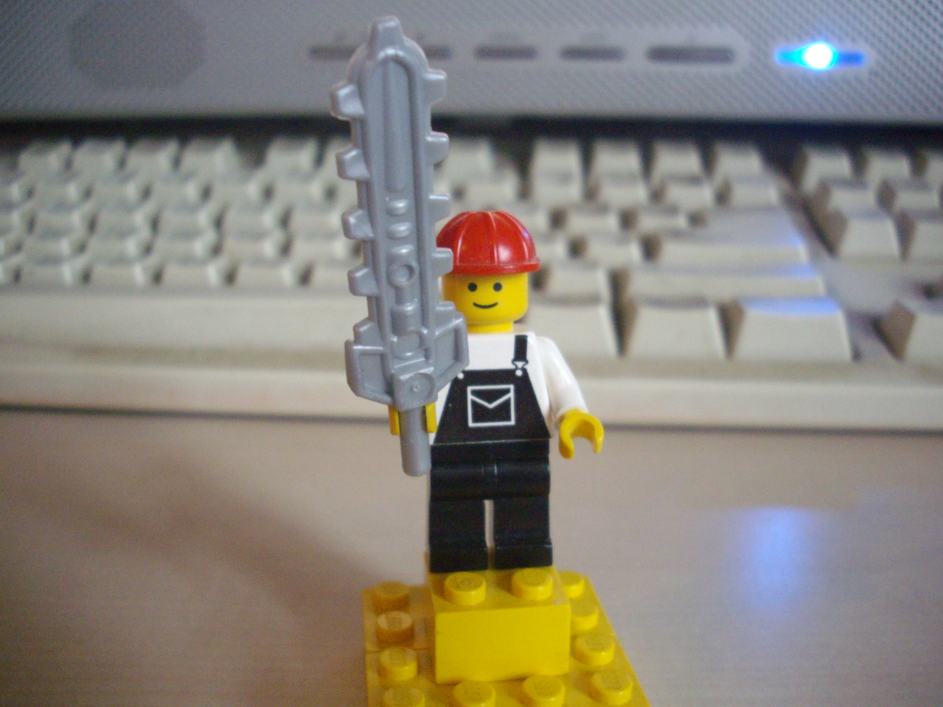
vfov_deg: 38.7
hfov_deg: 50.1
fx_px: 1008
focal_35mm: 37
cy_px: 354
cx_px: 472
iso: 400
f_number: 2.8
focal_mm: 6.2
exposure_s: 1/6
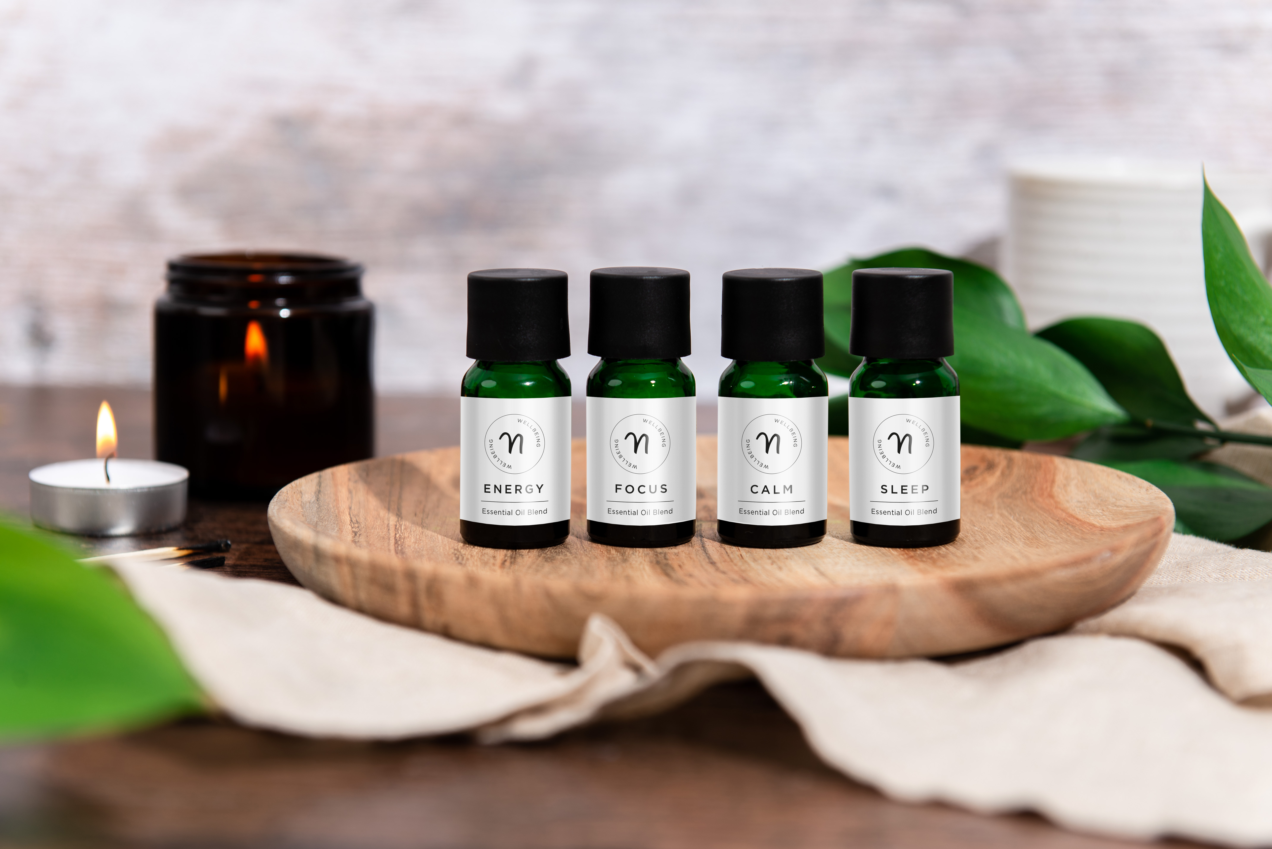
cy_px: 424
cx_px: 636
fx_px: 2474
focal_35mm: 70
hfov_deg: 28.8
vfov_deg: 19.5
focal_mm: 70
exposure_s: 1/100
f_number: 5
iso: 50
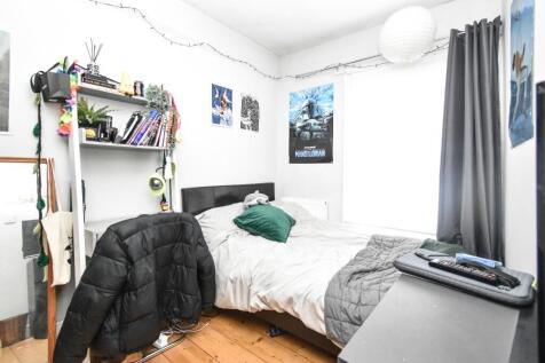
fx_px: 227
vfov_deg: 77.3
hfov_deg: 100.4
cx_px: 272
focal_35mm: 15
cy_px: 182
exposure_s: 1/60
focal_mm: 10
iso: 3600
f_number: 4.5
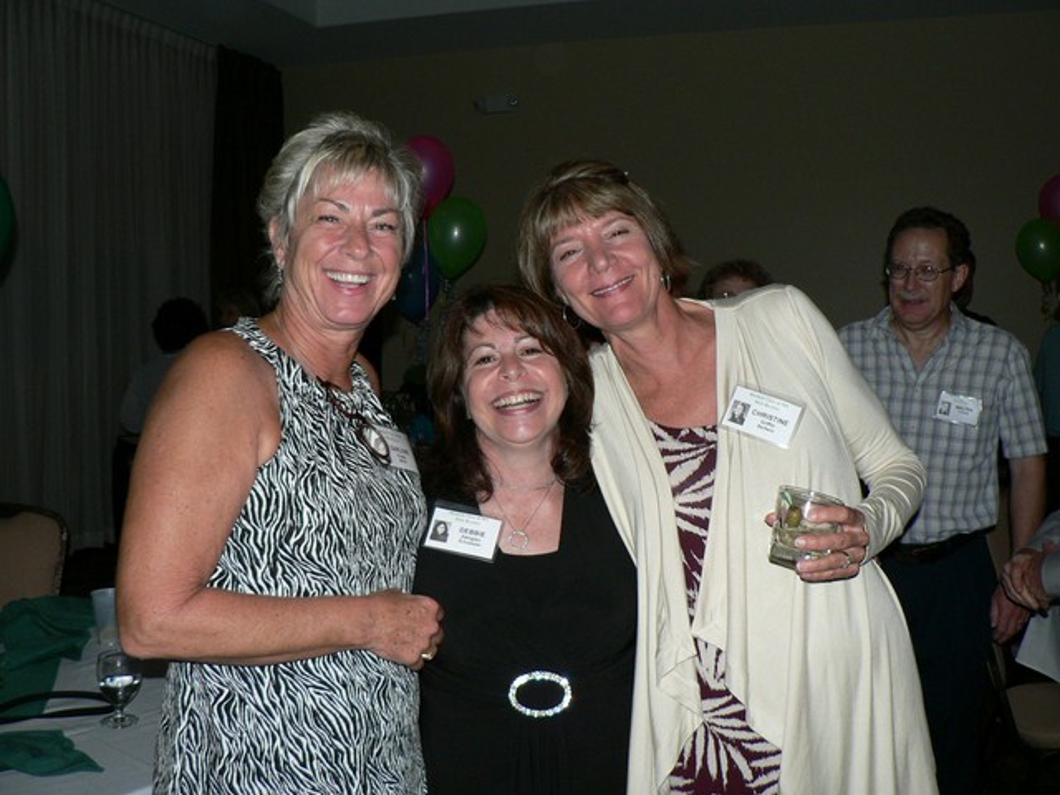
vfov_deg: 39.7
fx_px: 1102
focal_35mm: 36
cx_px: 530
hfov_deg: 51.4
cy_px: 398
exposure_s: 1/60
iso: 100
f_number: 2.8
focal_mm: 6
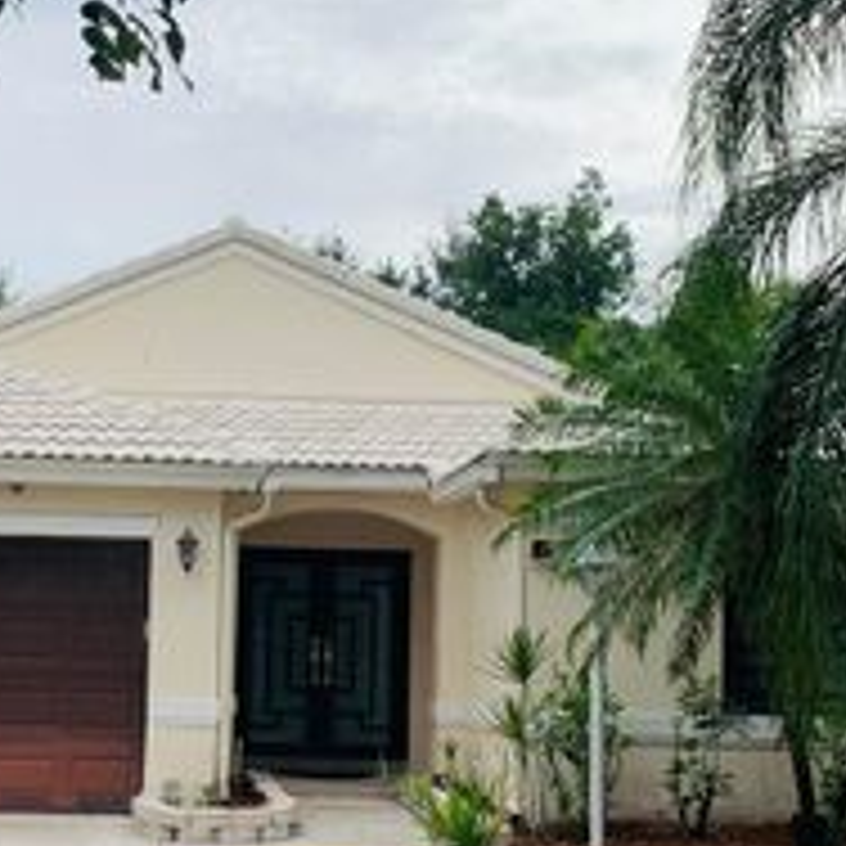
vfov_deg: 27.9
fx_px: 1687
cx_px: 189
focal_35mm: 61
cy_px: 596
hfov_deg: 27.7
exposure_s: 1/2033
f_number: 1.8
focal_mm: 4.25
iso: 25
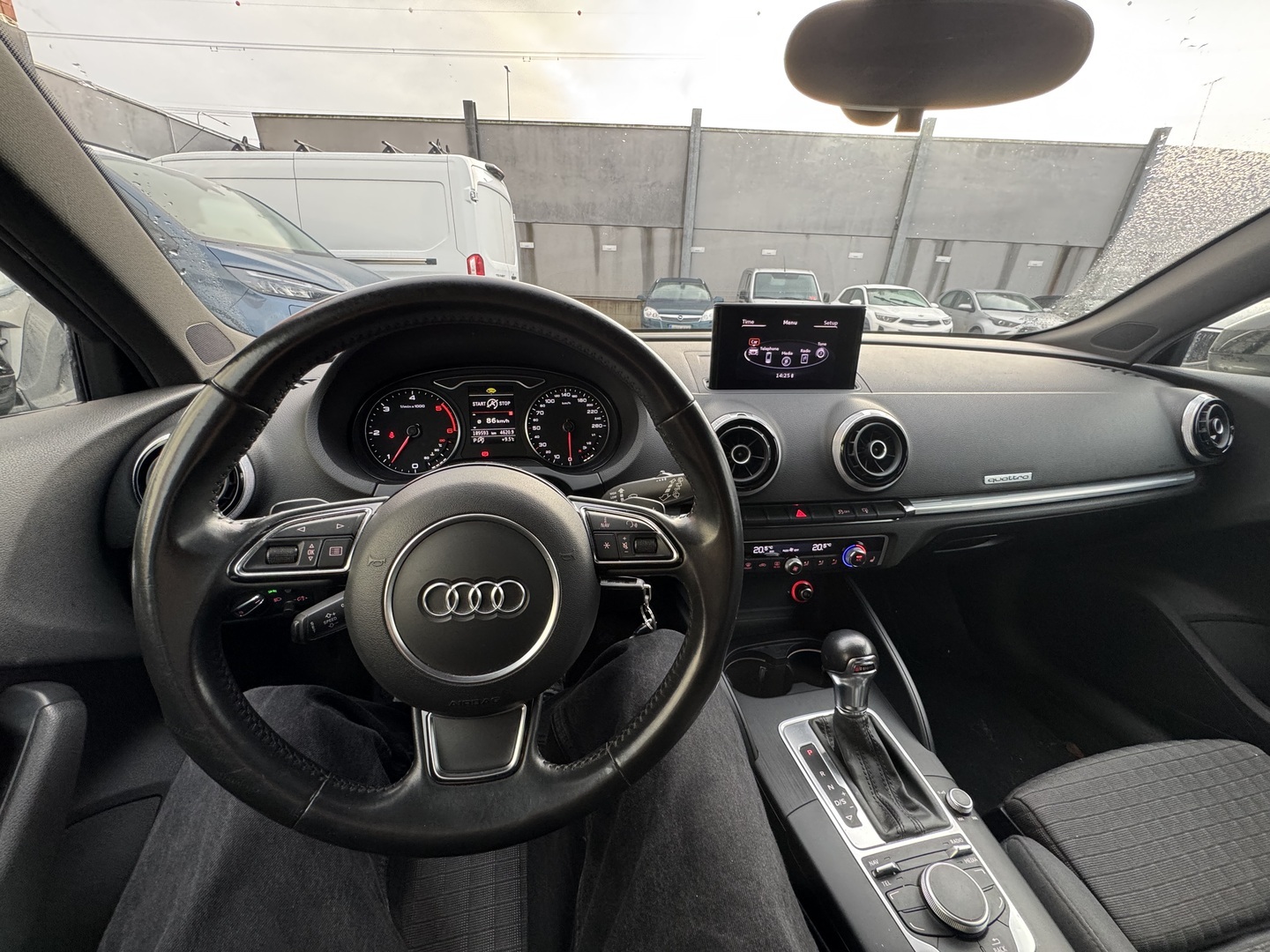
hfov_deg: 102.1
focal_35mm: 14
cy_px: 476
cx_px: 635
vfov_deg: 85.7
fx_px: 514
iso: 250
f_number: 2.2
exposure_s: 1/99
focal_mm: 2.22
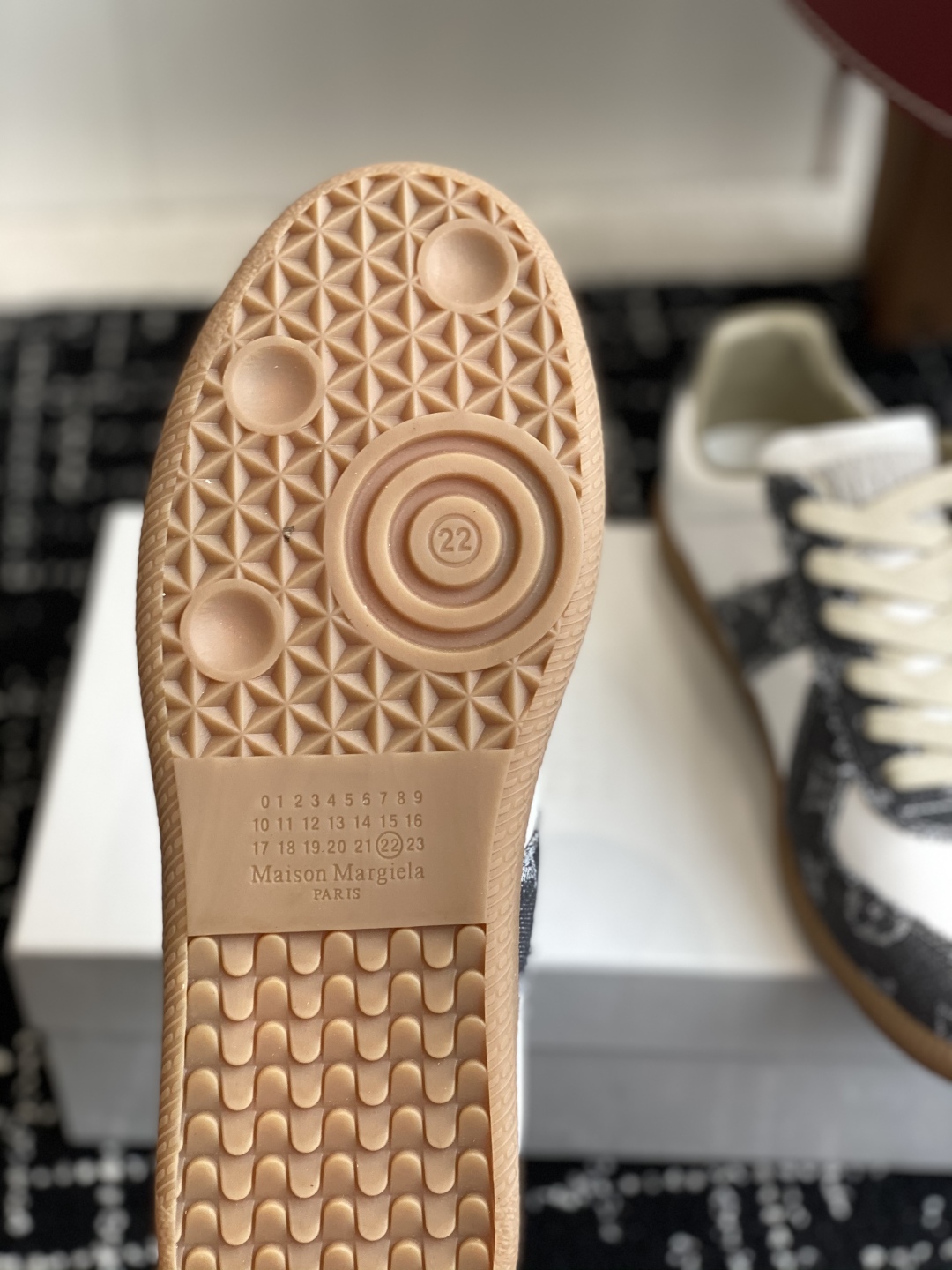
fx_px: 1907
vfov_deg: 36.8
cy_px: 635
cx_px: 476
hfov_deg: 28.0
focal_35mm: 52
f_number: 2
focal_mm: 6
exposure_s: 1/122
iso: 32
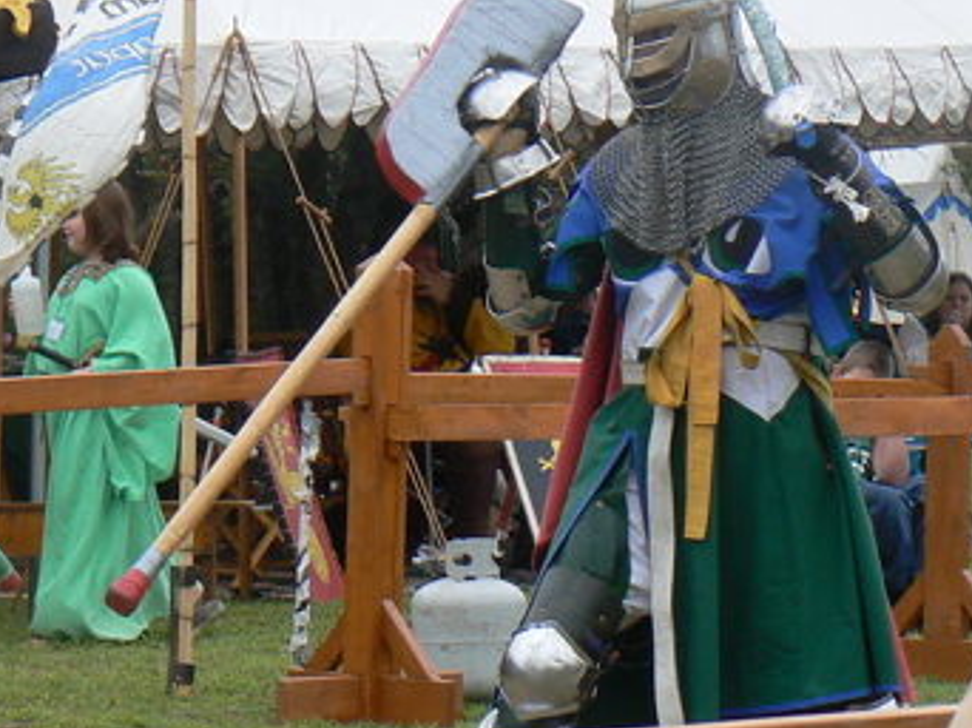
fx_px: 7155
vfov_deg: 5.8
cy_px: 230
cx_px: -60
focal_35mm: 255
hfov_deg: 7.7
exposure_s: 1/200
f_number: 5.6
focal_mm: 18.2
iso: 80
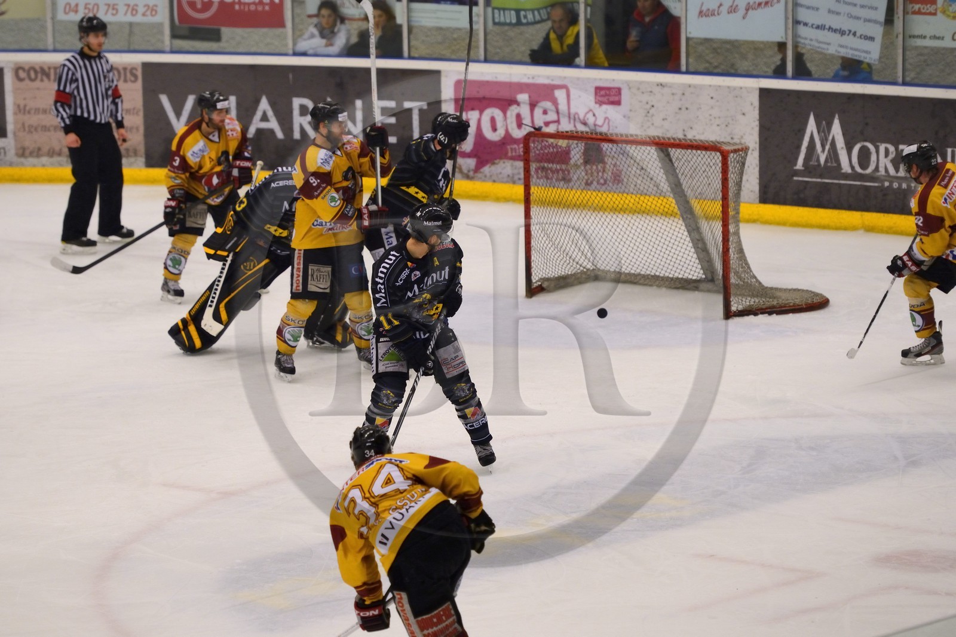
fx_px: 3850
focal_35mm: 145
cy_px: 318
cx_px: 478
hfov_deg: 14.2
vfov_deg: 9.5
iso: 1600
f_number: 3.2
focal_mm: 145
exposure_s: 1/1250
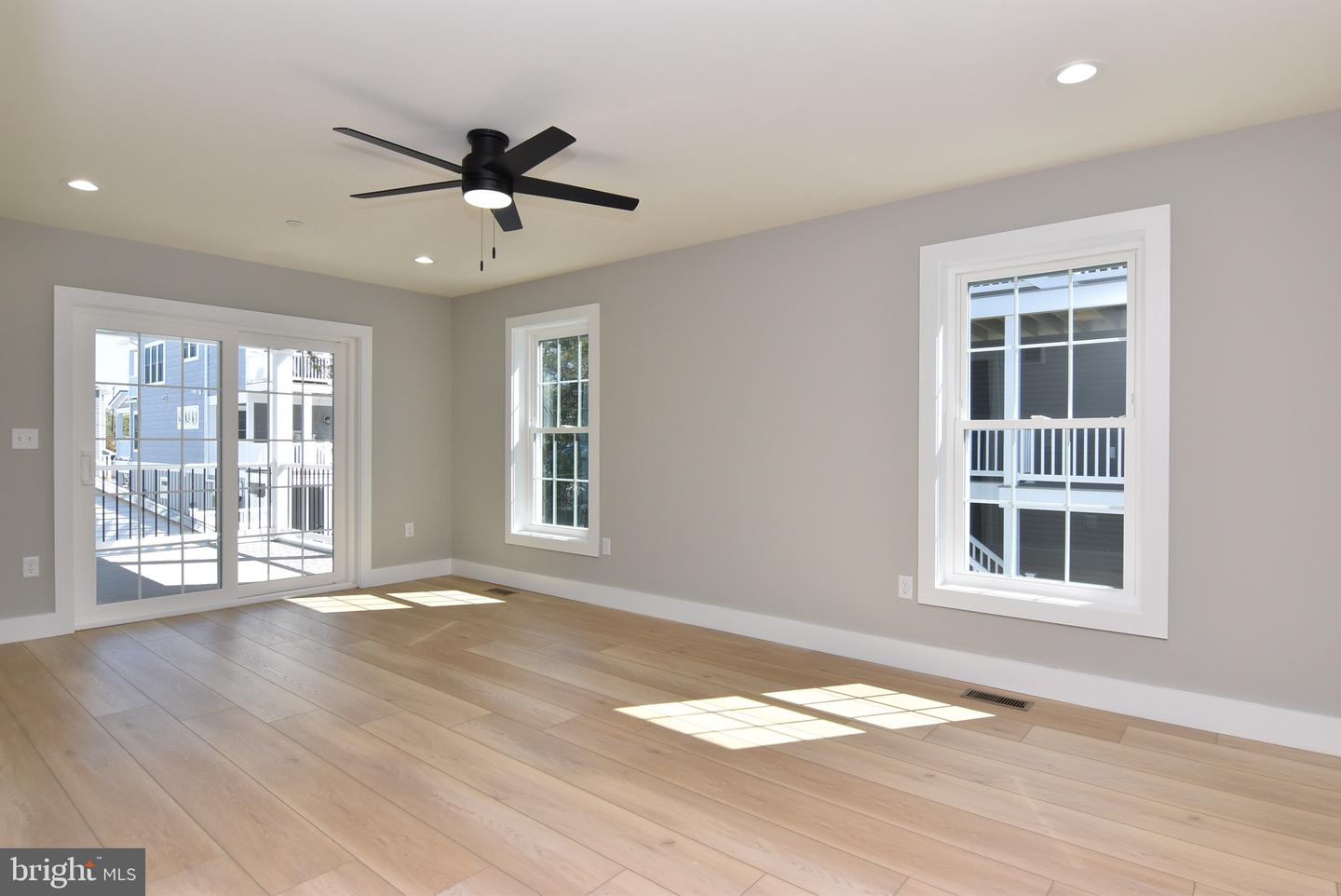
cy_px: 448
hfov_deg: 90.0
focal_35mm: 18
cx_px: 670
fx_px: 671
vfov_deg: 67.5
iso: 400
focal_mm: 12
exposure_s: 1/125
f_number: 11
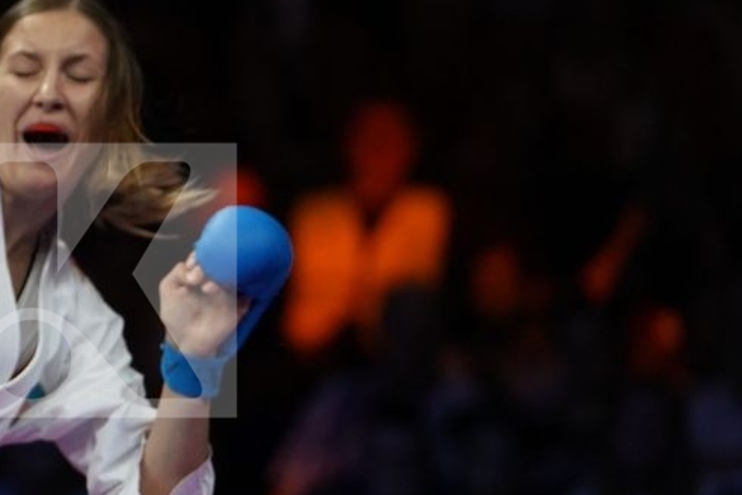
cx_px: -415
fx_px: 15086
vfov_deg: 1.9
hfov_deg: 2.8
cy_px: 281
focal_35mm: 732
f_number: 2.8
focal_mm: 200
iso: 1000
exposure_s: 1/1000
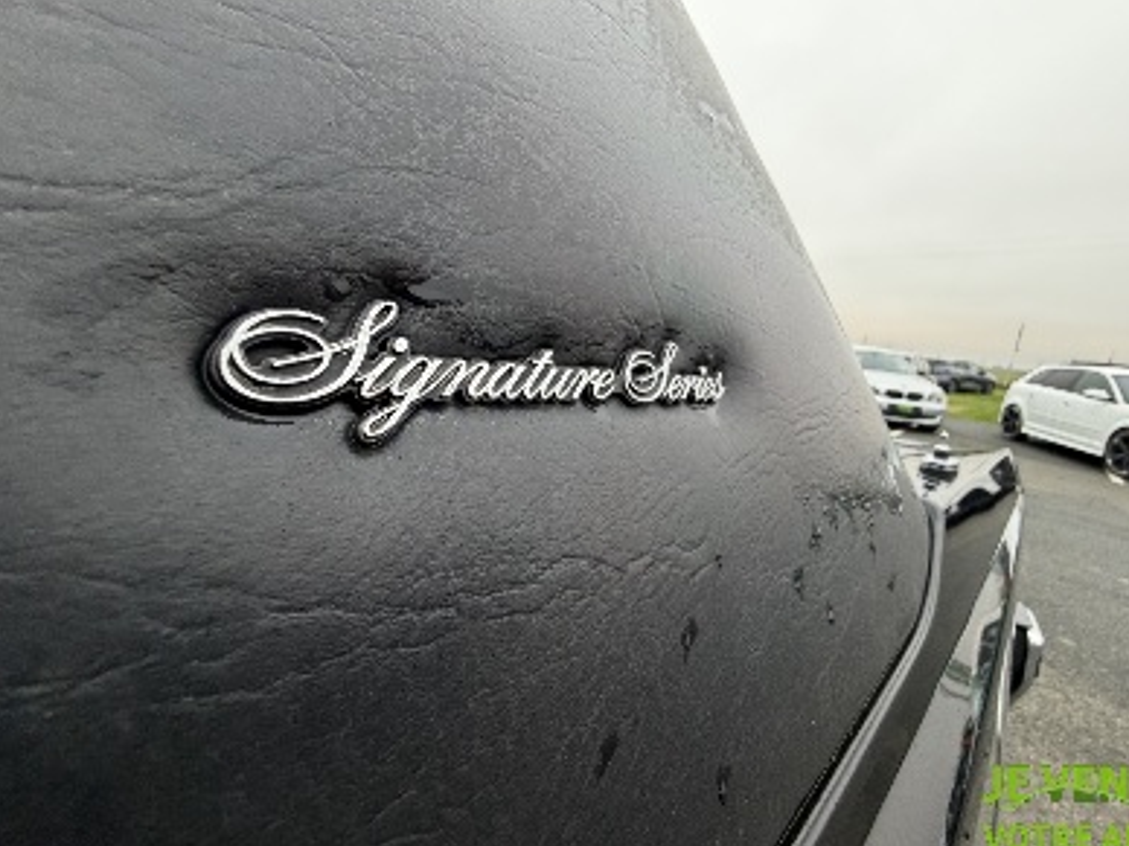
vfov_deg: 81.7
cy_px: 422
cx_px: 602
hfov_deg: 98.0
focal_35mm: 15
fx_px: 489
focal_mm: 2.22
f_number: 2.2
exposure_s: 1/98
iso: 320
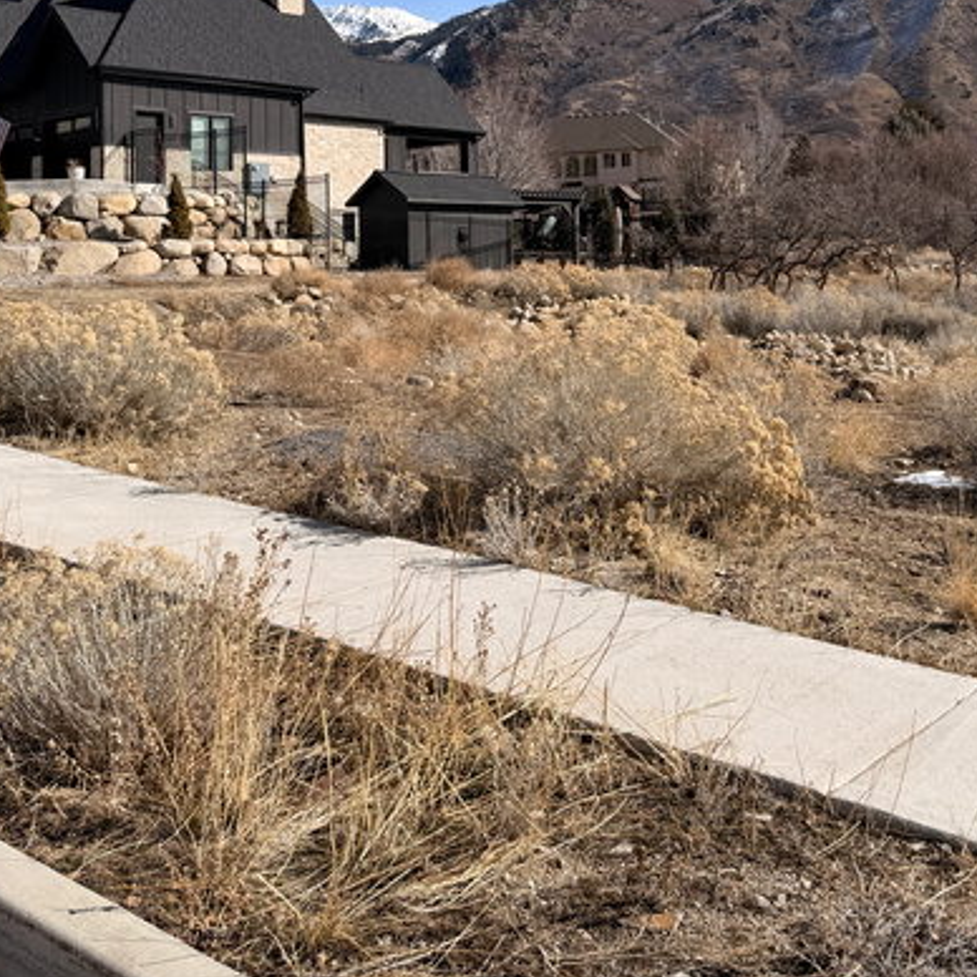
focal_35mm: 42
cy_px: 144
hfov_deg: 39.6
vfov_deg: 38.0
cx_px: 650
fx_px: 1341
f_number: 1.78
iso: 80
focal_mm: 6.76
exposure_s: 1/6711
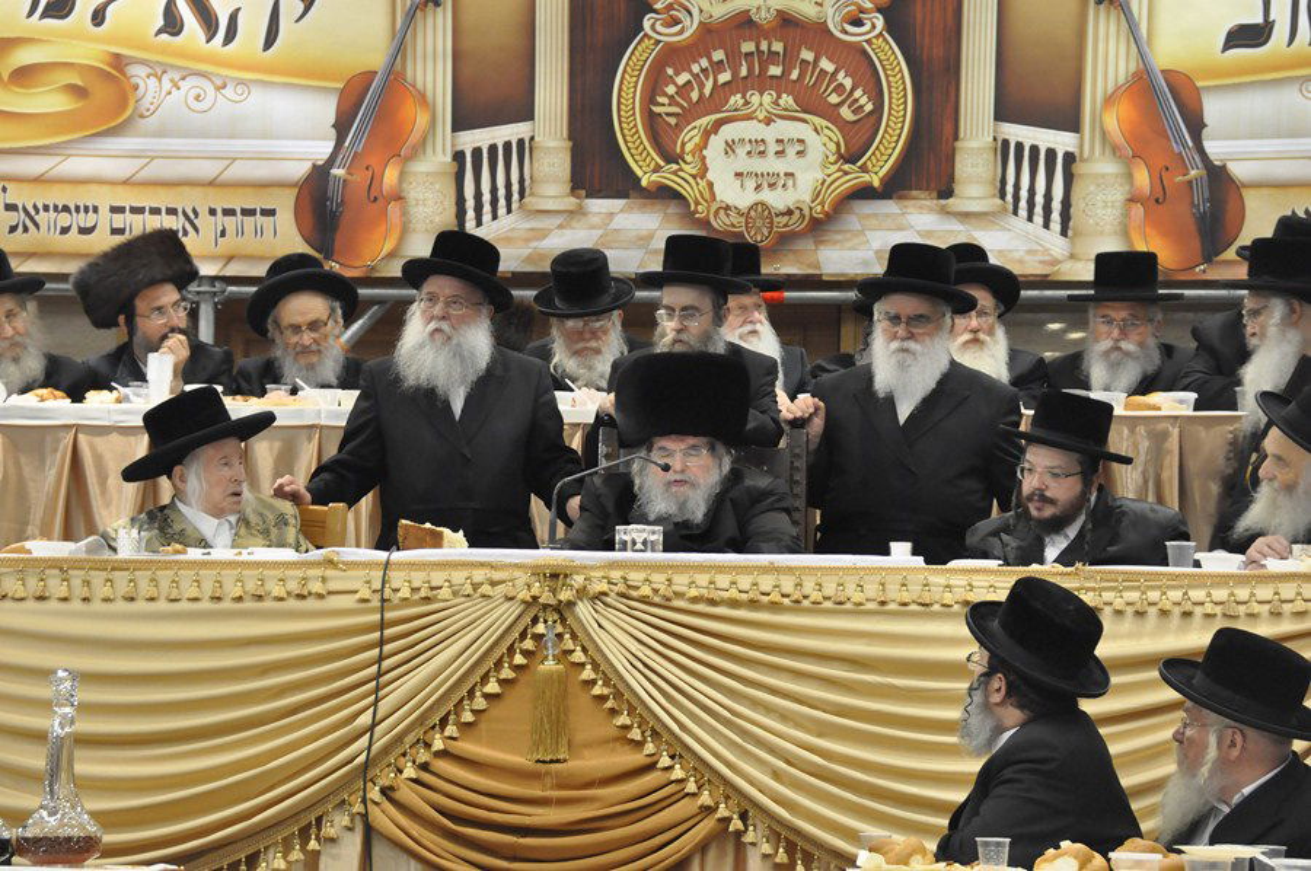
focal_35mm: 150
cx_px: 656
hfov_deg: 13.7
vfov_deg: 9.1
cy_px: 436
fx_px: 5456
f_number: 5.6
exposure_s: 1/40
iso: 1600
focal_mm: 100
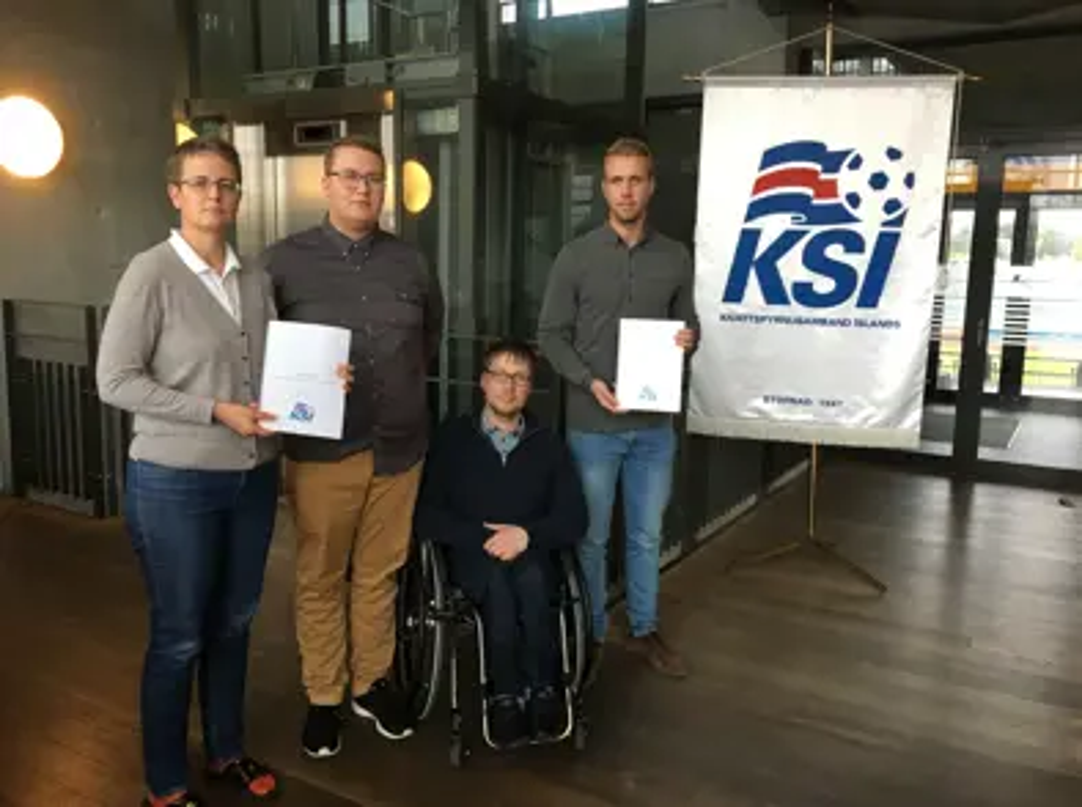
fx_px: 905
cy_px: 404
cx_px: 541
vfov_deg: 48.1
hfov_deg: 61.8
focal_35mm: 29
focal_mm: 4.15
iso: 32
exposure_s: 1/33
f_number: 2.2
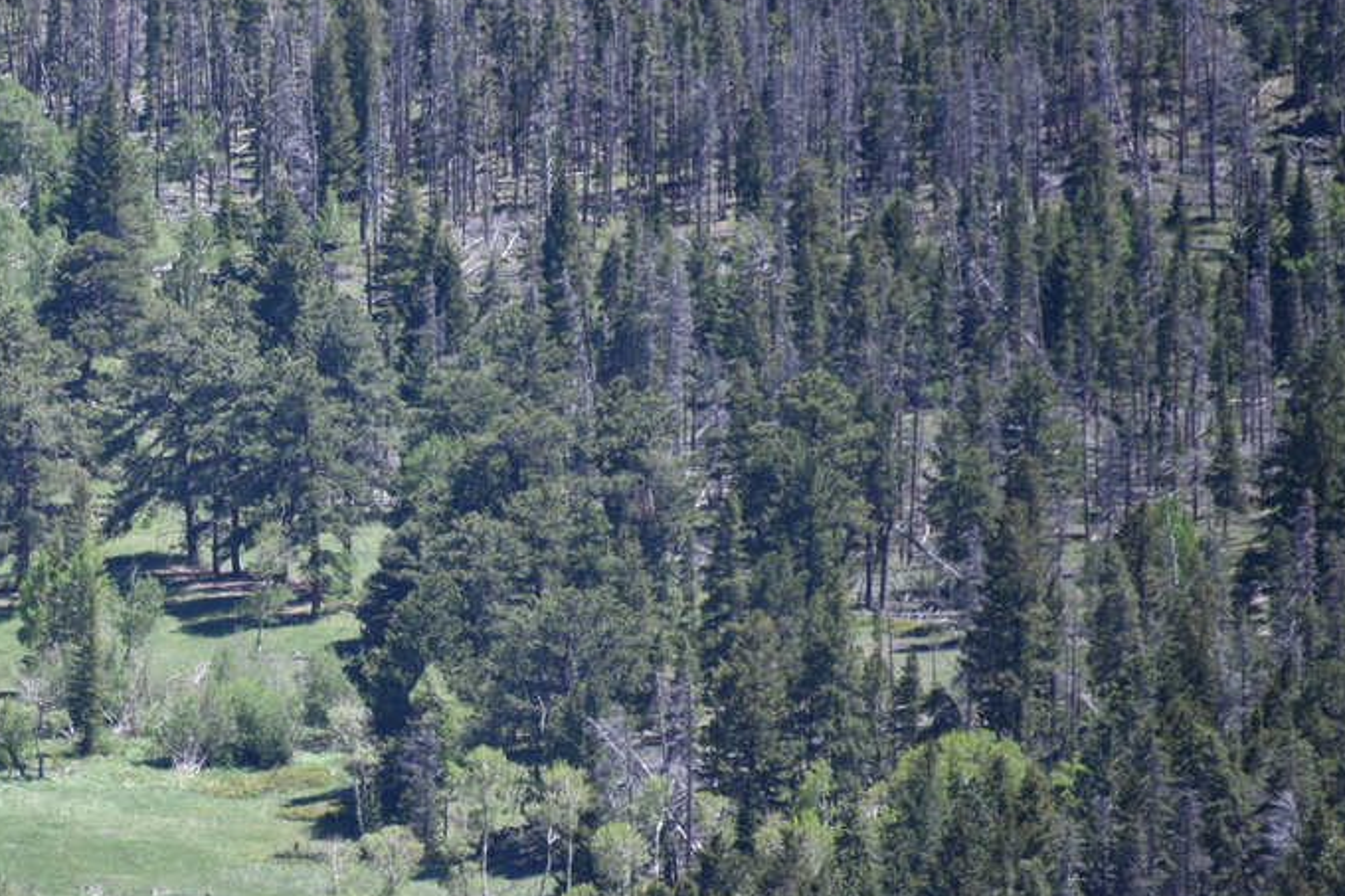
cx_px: 103
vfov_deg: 2.4
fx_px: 21103
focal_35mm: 565
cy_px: 560
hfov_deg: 3.6
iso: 280
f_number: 5.6
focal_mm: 300
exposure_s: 1/640
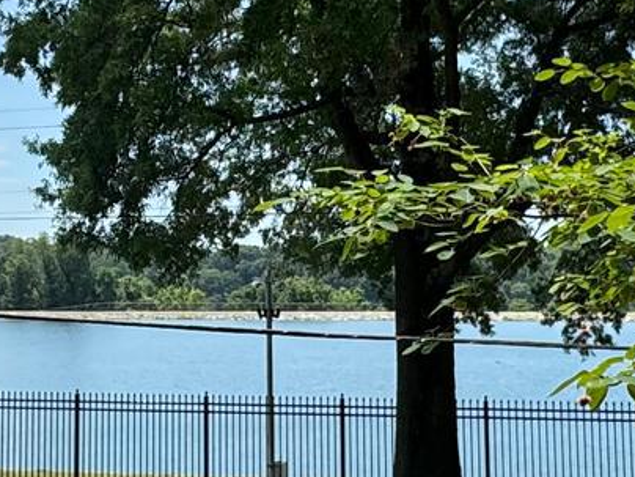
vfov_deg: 20.6
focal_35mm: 71
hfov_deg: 27.1
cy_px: 126
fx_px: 1302
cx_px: 181
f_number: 2.2
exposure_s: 1/1672
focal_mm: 2.22
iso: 50
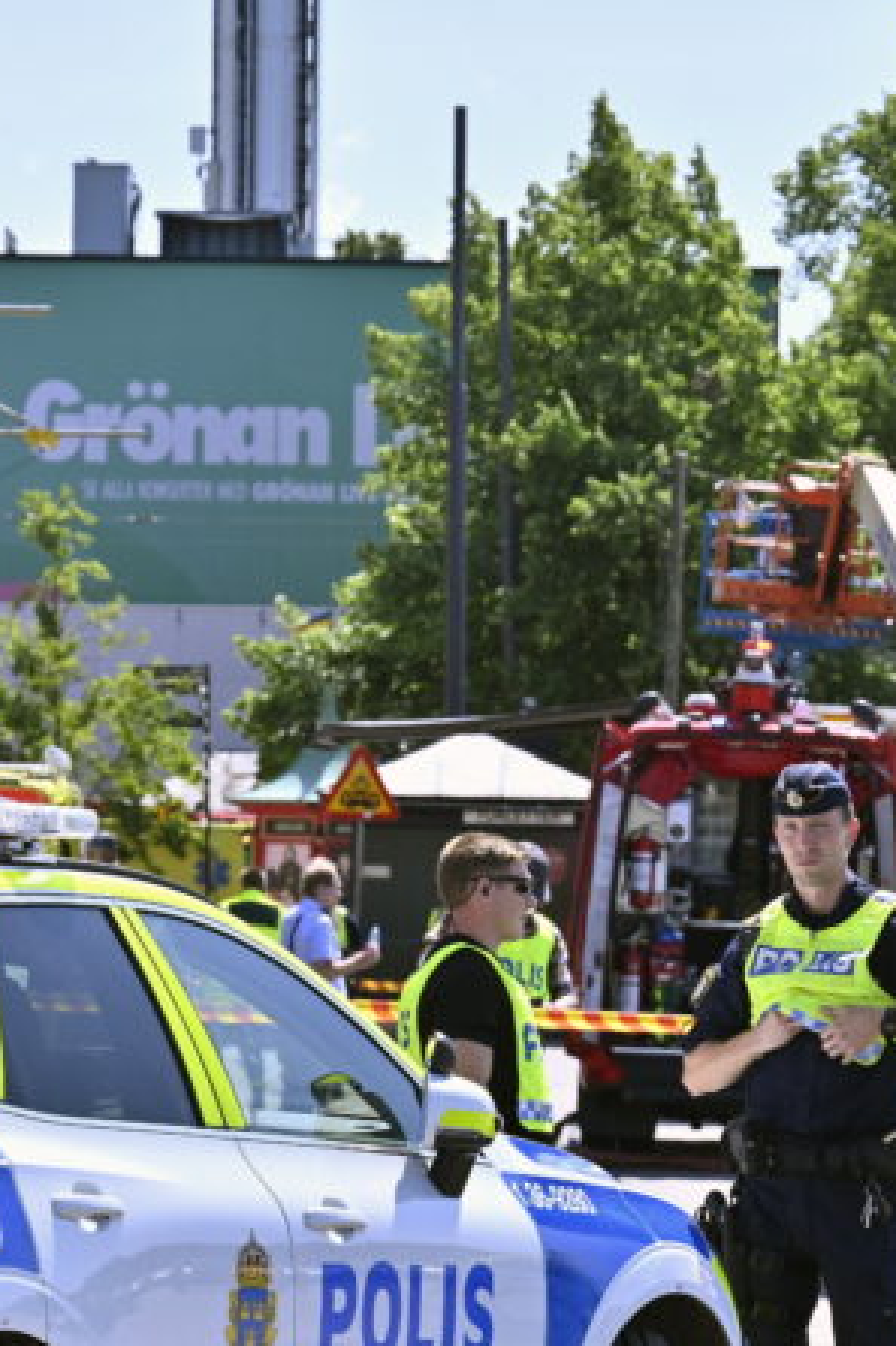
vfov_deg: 9.3
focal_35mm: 220
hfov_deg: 6.2
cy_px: 979
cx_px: 169
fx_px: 8219
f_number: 7.1
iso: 500
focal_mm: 98
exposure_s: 1/1250
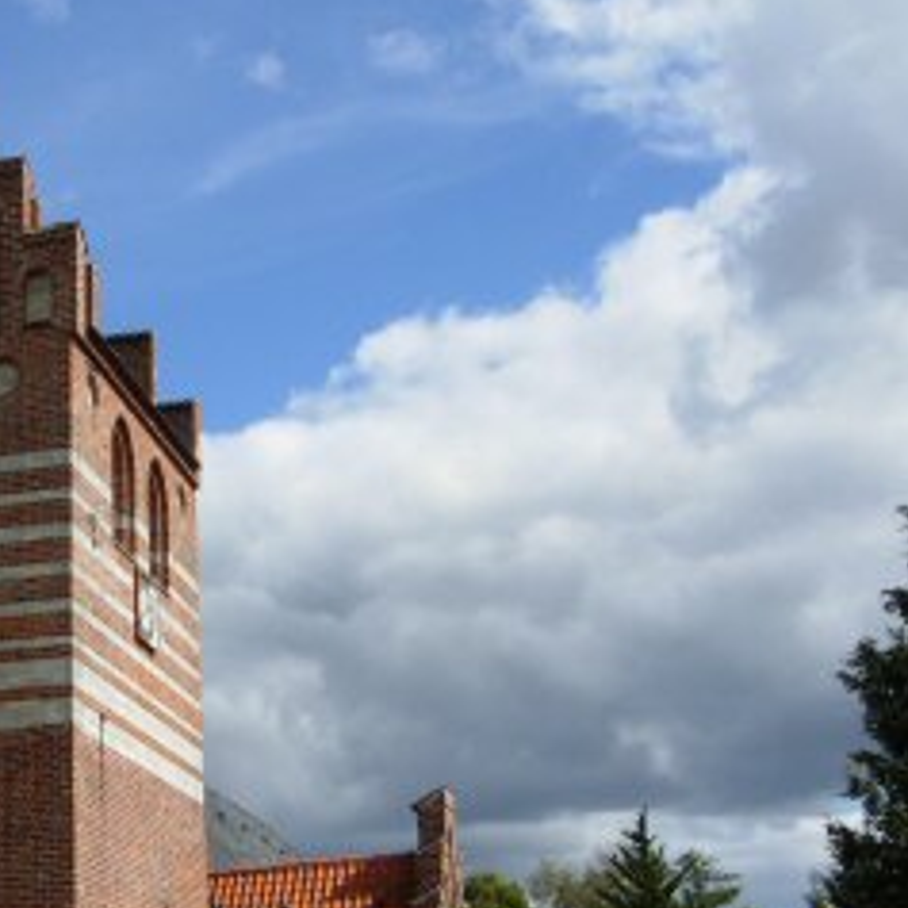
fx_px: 1692
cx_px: 98
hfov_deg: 28.9
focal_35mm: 57
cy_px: 596
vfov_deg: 29.9
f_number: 6.8
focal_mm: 7.5
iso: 50
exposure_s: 1/313
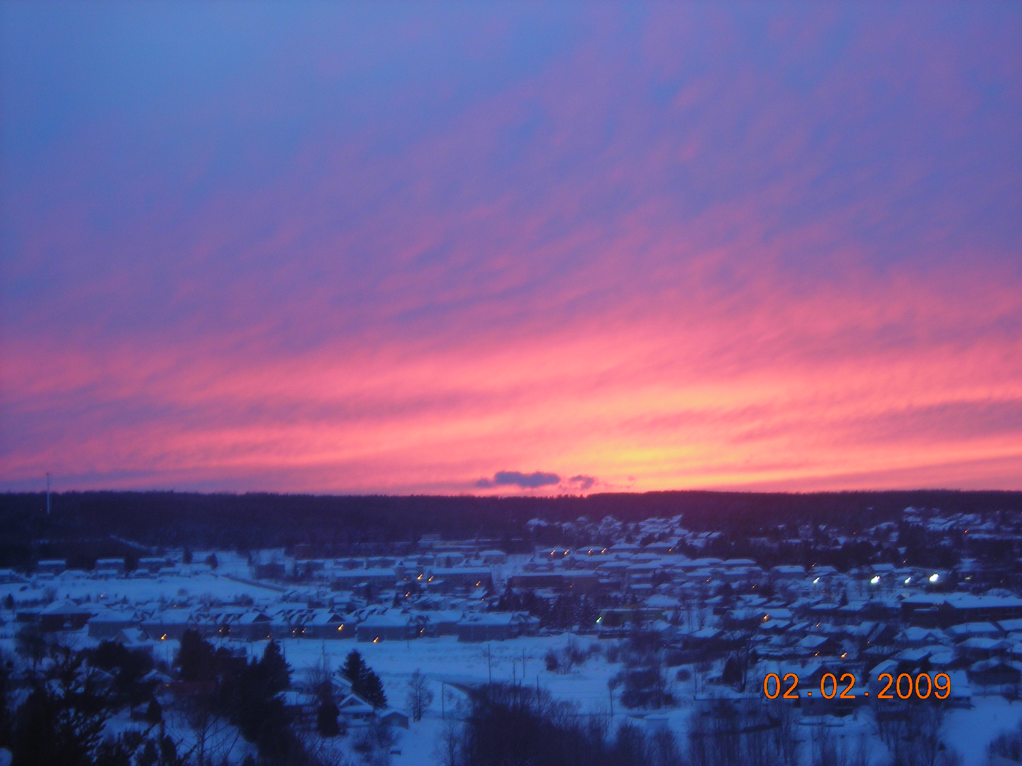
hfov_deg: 25.3
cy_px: 383
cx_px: 511
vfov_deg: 19.1
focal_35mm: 77
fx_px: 2273
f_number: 4.2
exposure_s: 1/9.1
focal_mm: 12.7
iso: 50
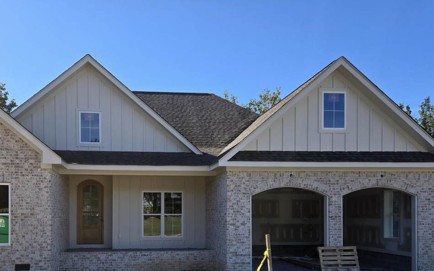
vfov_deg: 37.2
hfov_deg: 57.5
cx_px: 164
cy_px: 209
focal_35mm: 33
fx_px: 390
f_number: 1.8
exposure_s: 1/1192
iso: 25
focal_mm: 5.4
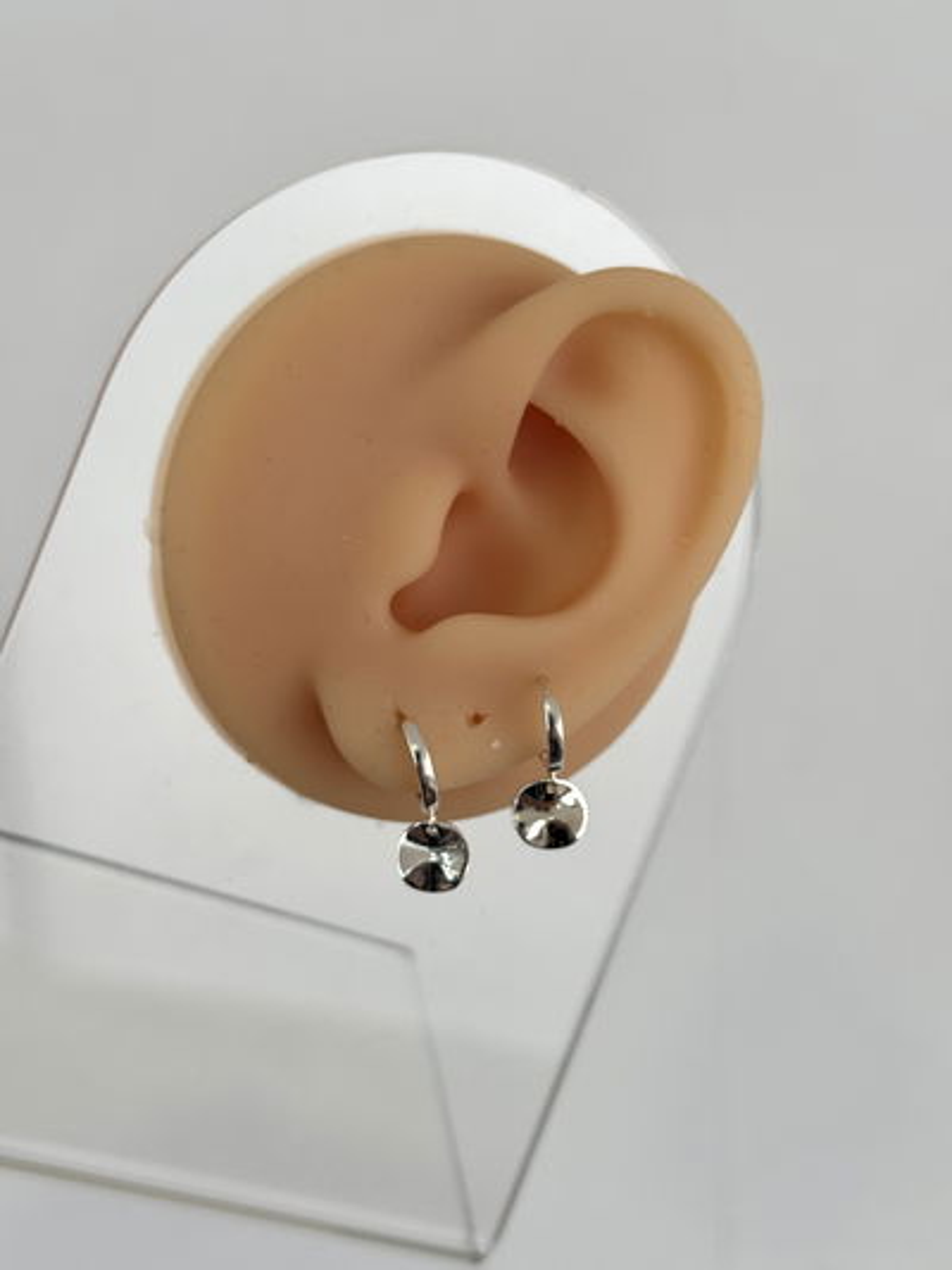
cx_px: 476
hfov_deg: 30.3
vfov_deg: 39.6
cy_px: 635
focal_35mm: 48
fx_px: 1759
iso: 80
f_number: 1.78
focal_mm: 6.76
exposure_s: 1/100
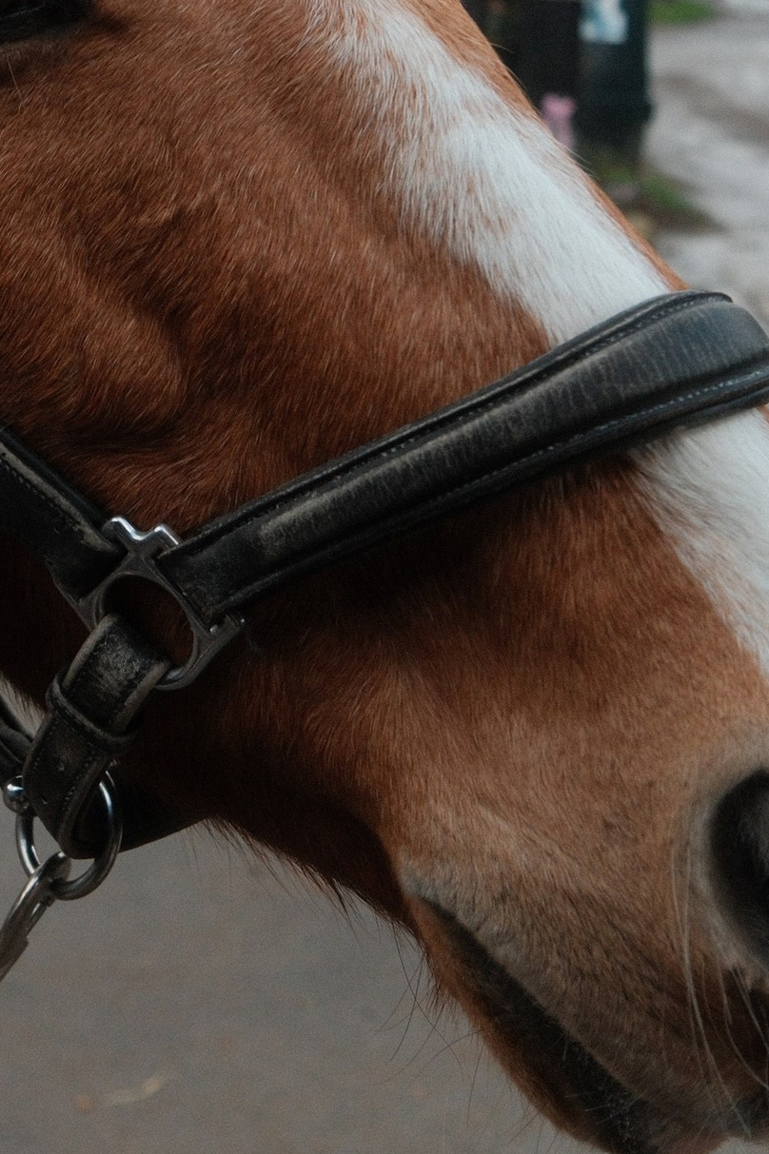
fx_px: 2436
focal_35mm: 76
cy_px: 173
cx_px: -116
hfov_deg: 17.2
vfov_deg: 26.0
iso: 800
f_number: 2.8
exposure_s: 1/750
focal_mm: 16
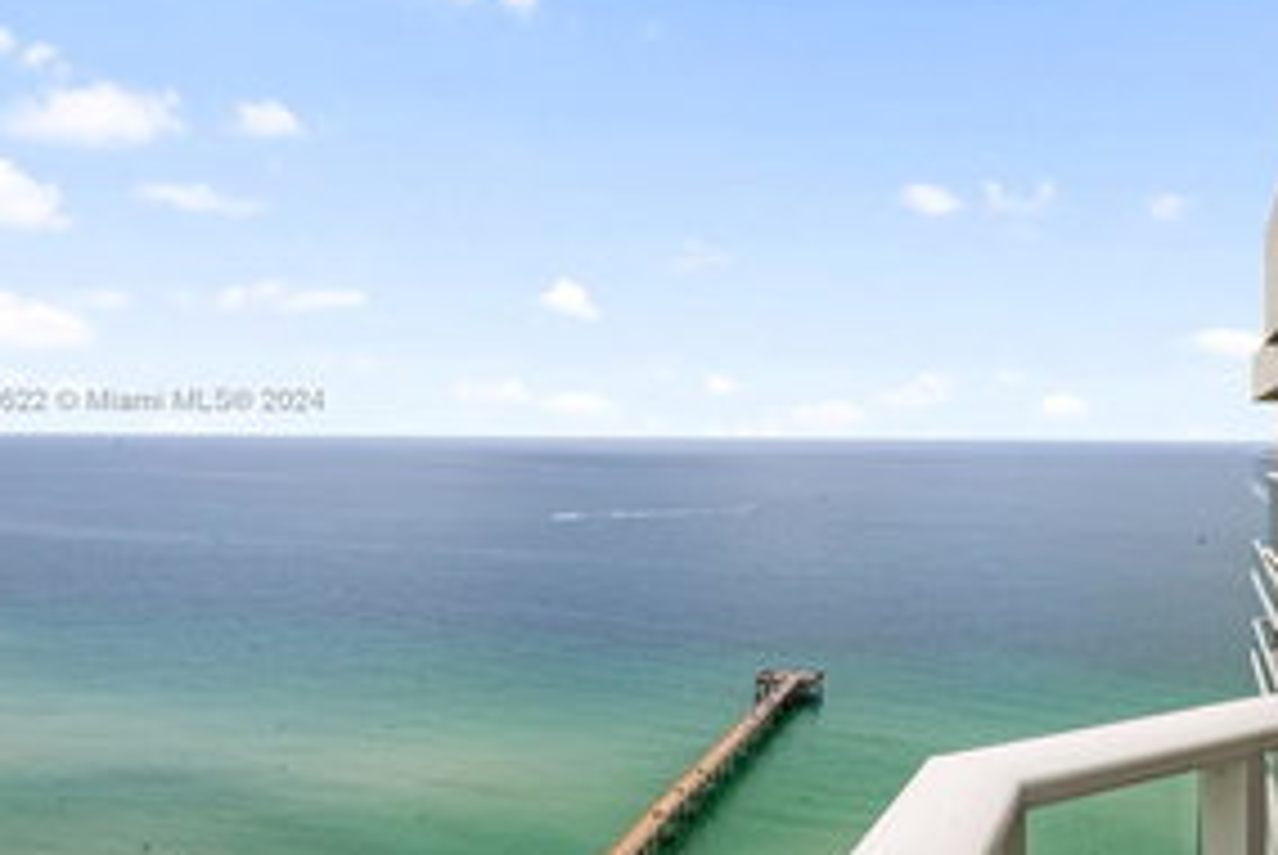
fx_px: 959
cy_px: 400
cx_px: 970
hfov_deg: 63.1
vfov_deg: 48.0
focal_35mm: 27
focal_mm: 16
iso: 160
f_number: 22
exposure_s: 1/125
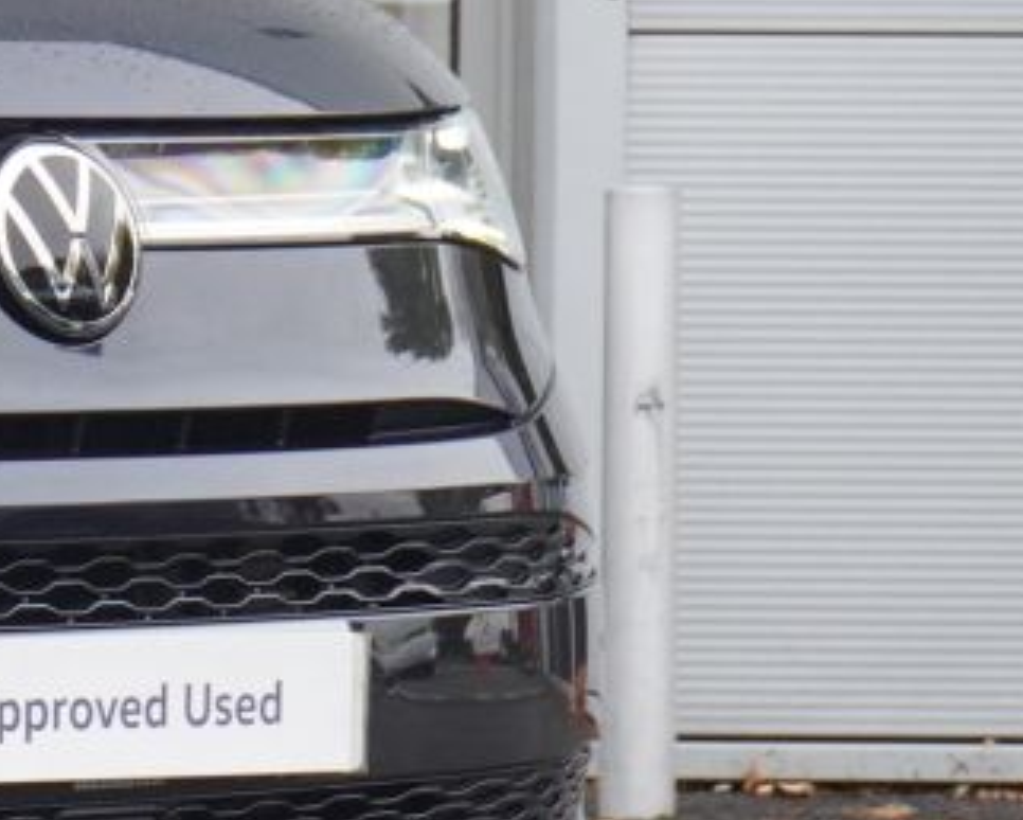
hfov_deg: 7.1
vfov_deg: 6.0
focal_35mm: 258
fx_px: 7826
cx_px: -1242
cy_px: 207
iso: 1250
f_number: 5.6
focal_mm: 37
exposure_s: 1/200
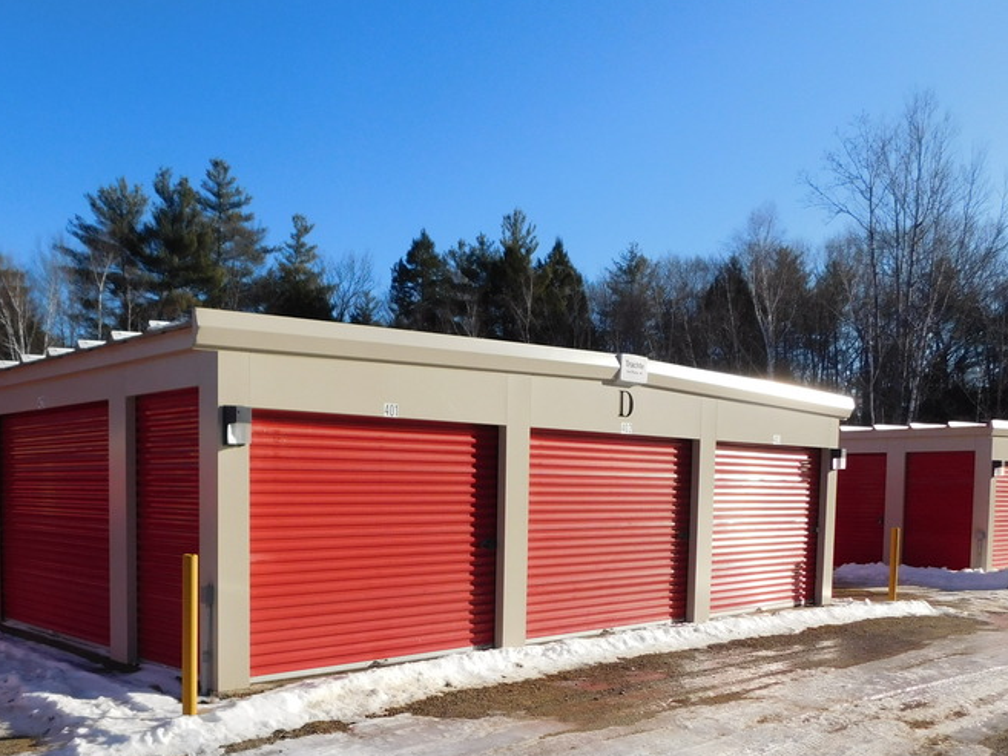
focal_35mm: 35
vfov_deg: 39.6
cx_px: 356
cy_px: 566
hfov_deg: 51.9
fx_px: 1019
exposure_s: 1/500
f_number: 6
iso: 125
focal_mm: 4
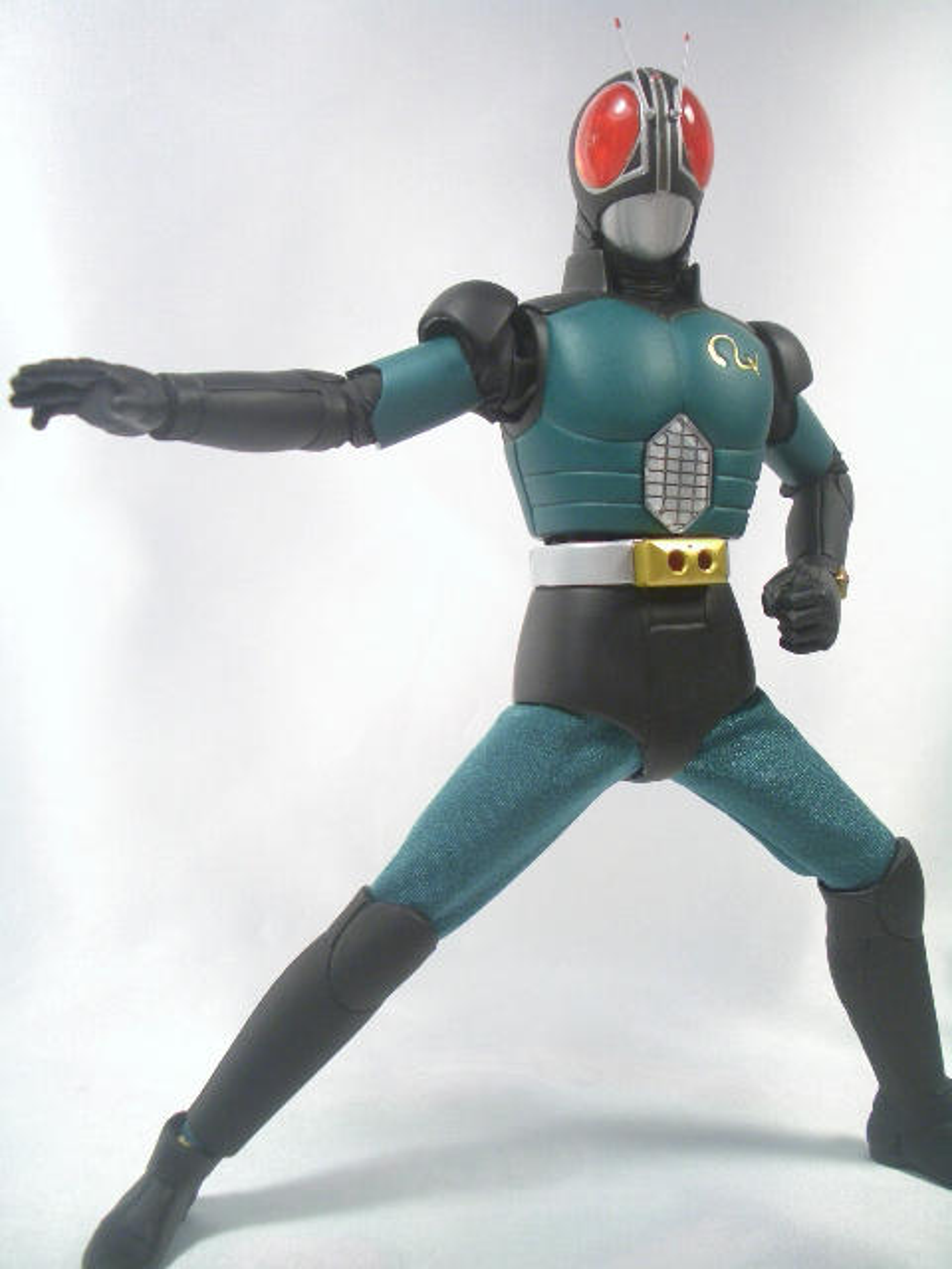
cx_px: 476
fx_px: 1283
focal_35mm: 35
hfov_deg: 40.7
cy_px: 634
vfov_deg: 52.6
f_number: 2.6
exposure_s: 1/80
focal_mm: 5.8
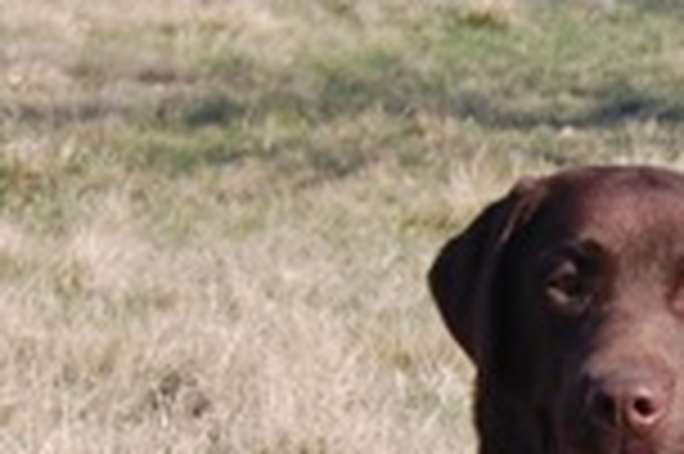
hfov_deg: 7.8
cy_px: 715
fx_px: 4916
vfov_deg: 5.2
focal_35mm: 259
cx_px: 1017
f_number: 9
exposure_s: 1/320
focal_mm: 38
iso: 200
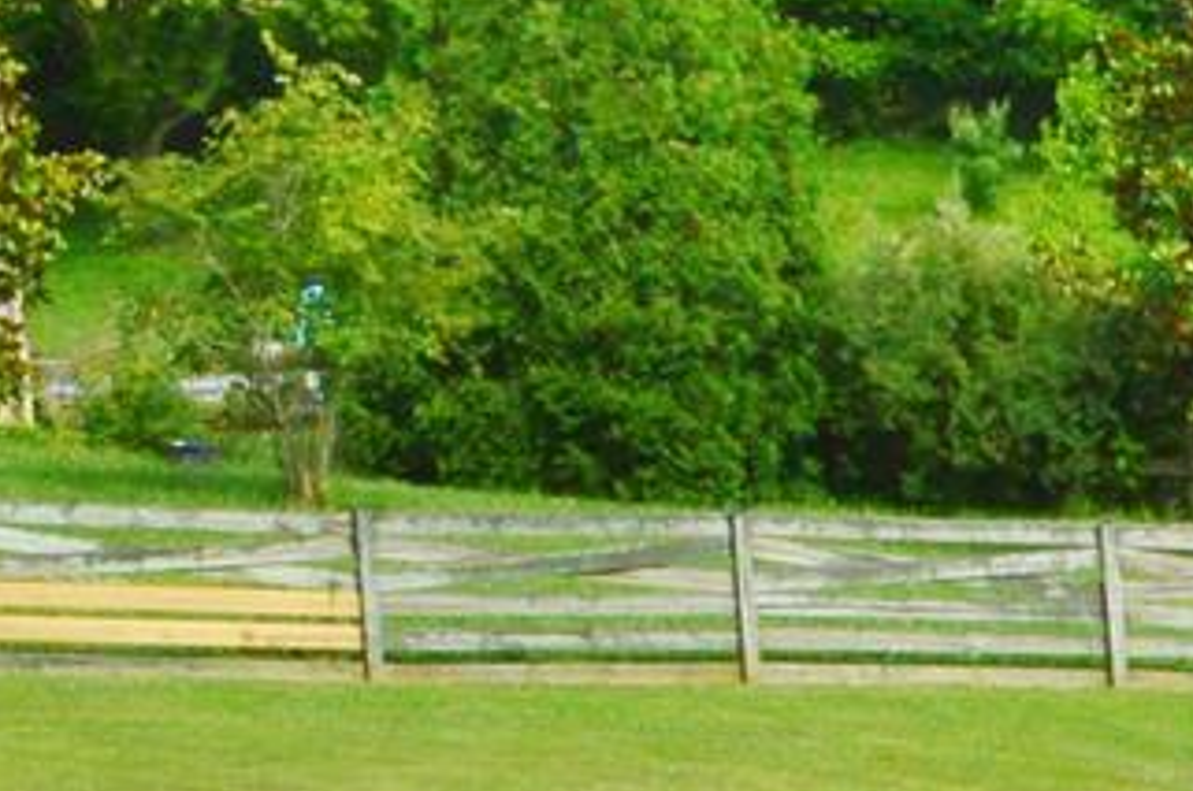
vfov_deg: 5.9
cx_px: 3196
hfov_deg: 8.0
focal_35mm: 230
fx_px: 7610
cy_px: 1060
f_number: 11
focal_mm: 24
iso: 400
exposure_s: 1/500
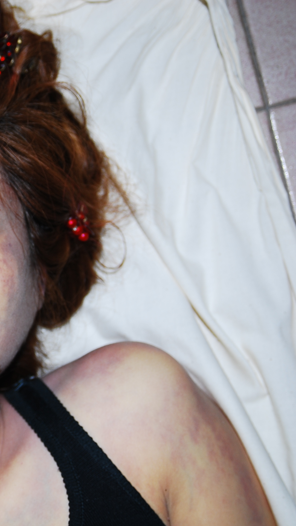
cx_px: -96
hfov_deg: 10.8
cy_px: 261
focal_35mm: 109
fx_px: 1521
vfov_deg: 19.6
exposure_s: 1/60
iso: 100
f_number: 4
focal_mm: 46
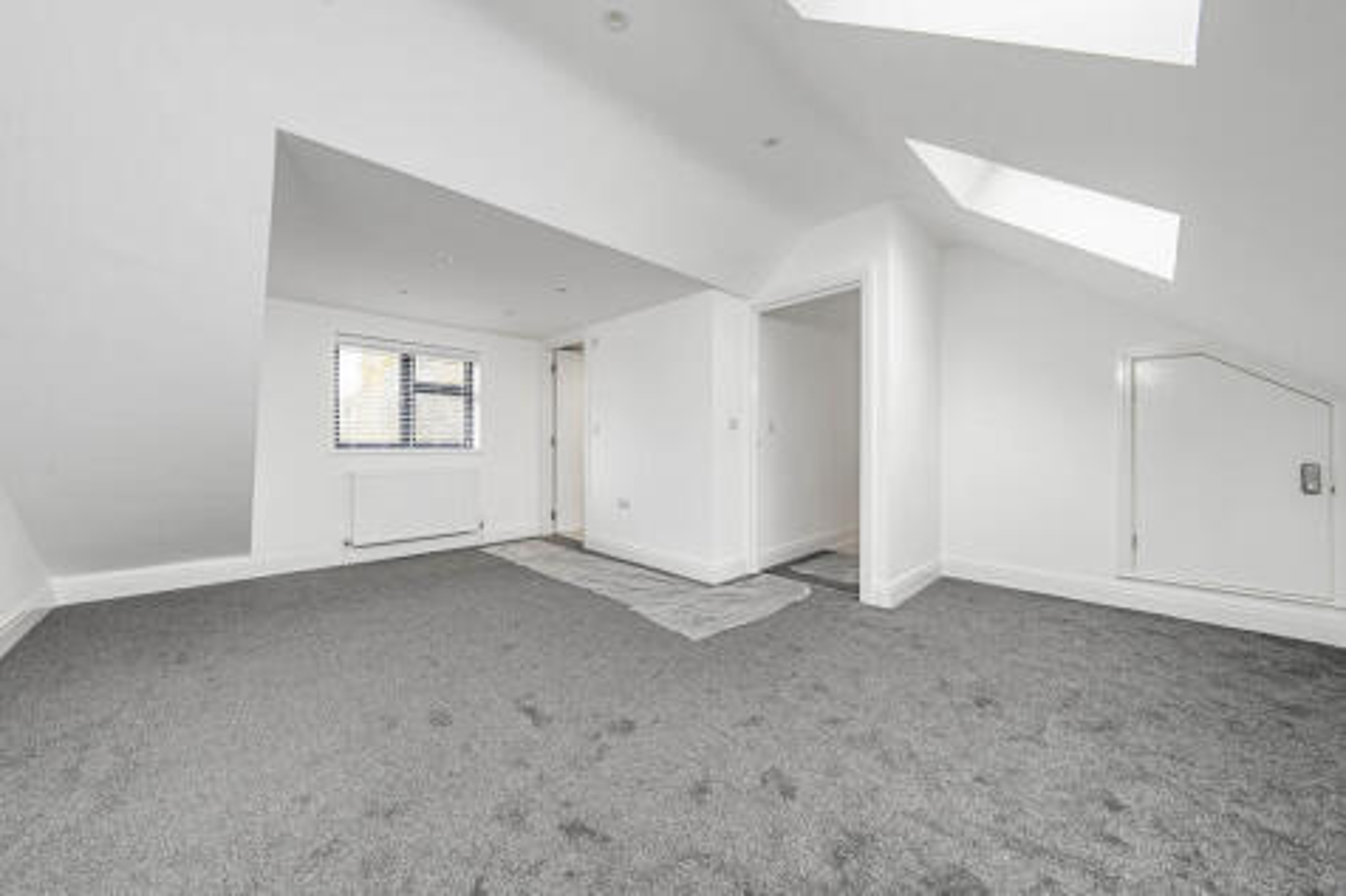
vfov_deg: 90.0
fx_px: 448
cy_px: 448
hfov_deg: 112.6
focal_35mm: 12
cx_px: 673
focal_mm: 12
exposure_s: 1/8
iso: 320
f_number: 9
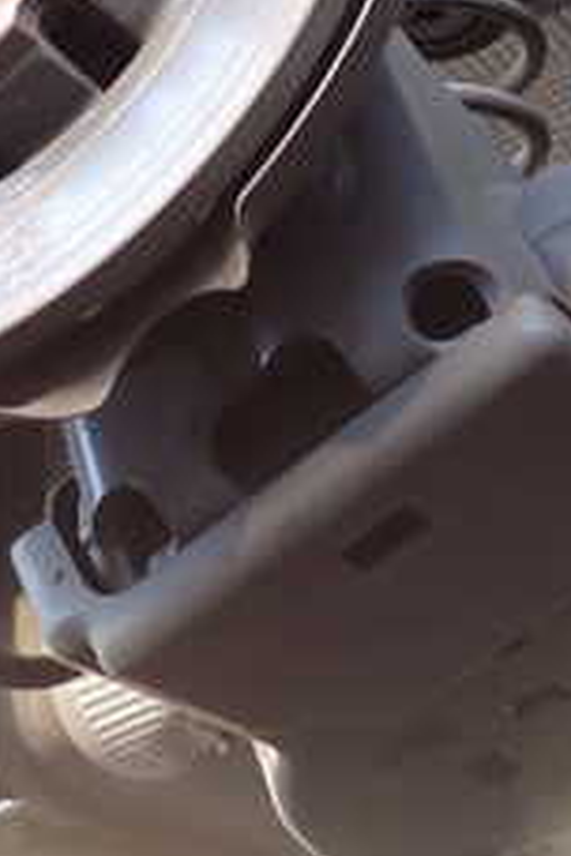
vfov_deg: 24.5
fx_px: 1951
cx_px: 808
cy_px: 199
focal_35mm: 82
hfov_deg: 15.6
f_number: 2.3
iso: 200
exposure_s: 1/60
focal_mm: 5.4
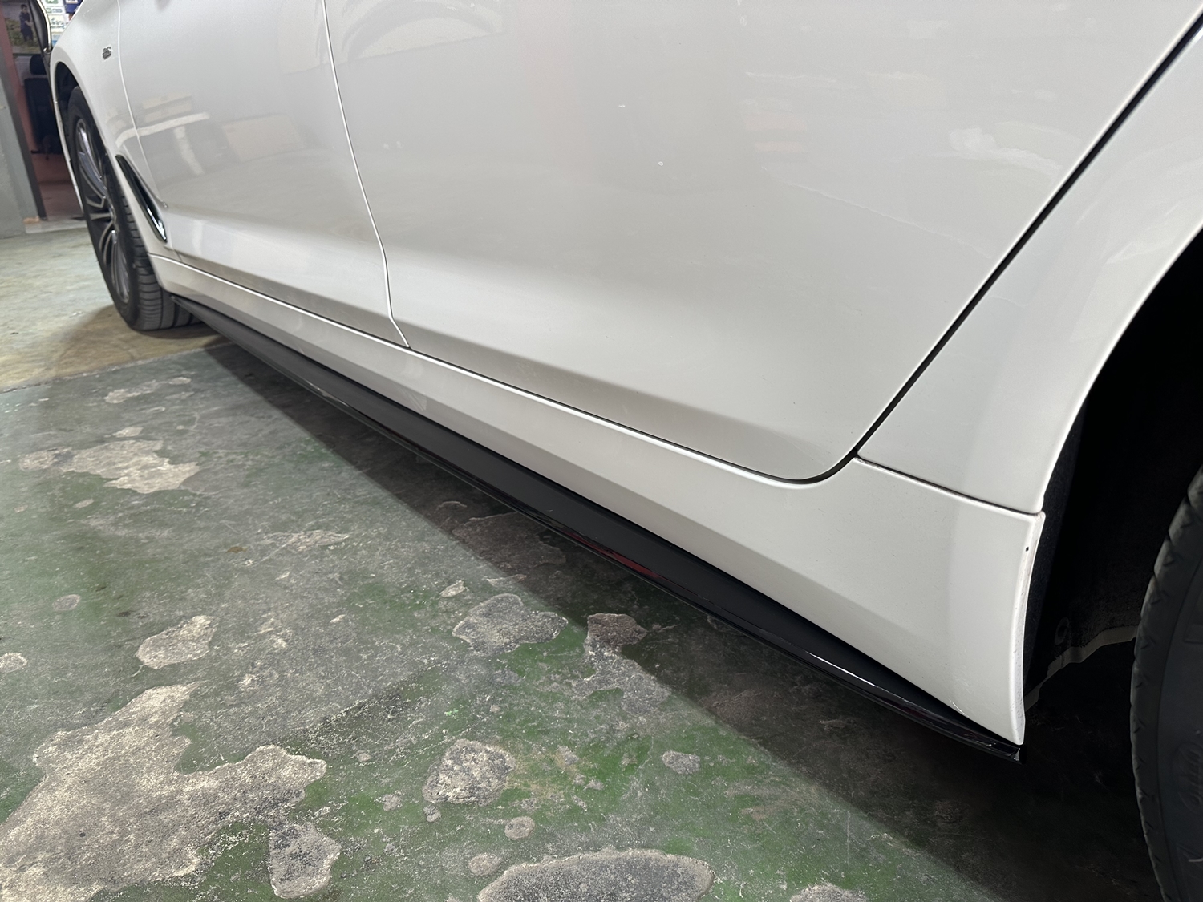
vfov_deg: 56.8
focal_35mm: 24
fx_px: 834
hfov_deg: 71.6
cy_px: 451
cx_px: 602
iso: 80
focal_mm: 6.86
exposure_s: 1/100
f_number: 1.78
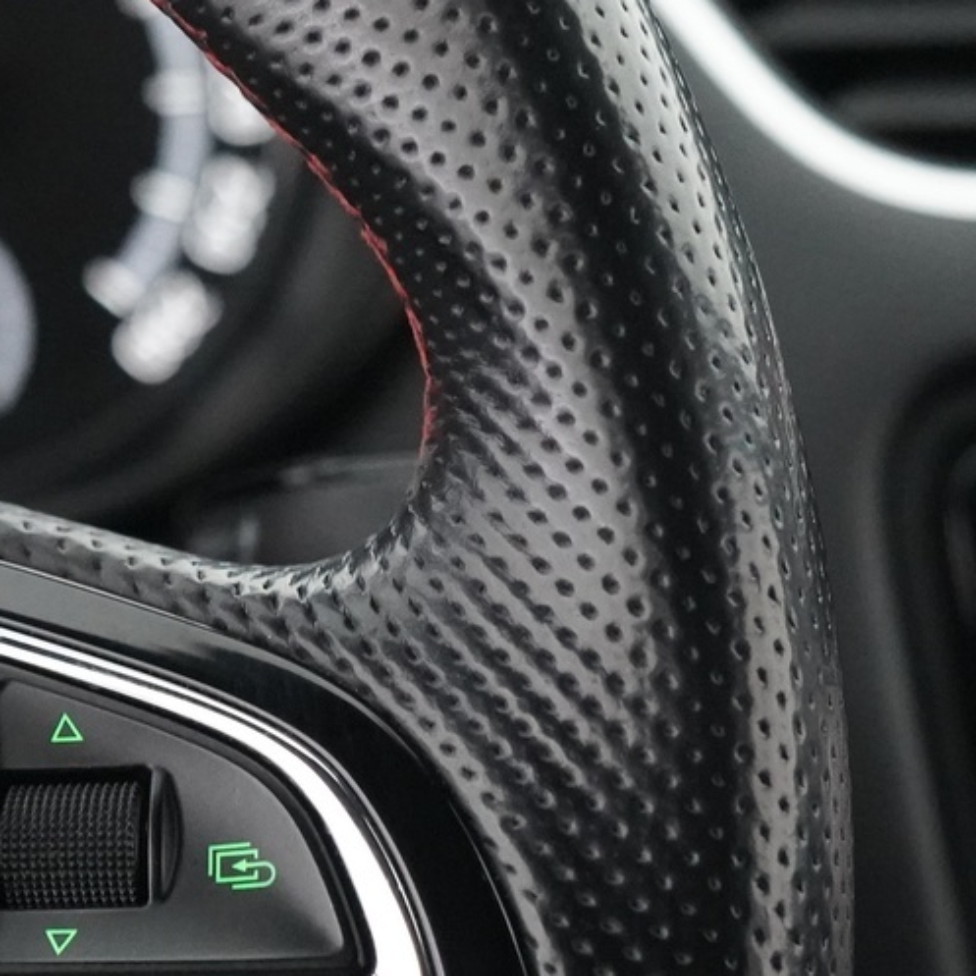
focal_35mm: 158
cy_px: 732
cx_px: 277
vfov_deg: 11.0
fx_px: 5040
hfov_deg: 11.0
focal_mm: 57
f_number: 5
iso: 10000
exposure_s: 1/50
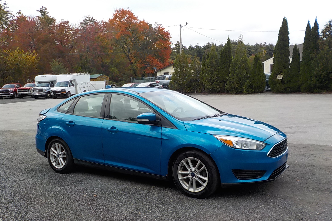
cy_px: 126
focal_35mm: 32
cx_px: 169
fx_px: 295
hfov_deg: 58.7
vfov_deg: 41.0
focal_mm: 4.1
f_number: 3.3
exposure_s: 1/200
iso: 125
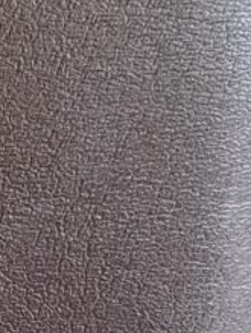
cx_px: -248
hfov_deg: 8.4
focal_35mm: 168
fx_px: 1619
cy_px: 535
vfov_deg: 11.2
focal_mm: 5.23
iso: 320
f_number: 1.8
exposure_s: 1/60
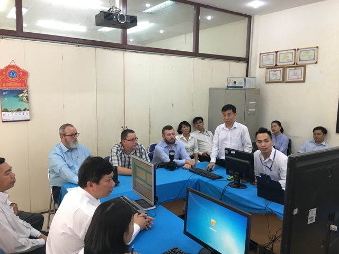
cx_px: 170
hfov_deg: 61.7
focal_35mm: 29
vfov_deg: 48.2
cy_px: 127
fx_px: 284
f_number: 2.2
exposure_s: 1/33
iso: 100
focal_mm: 4.15
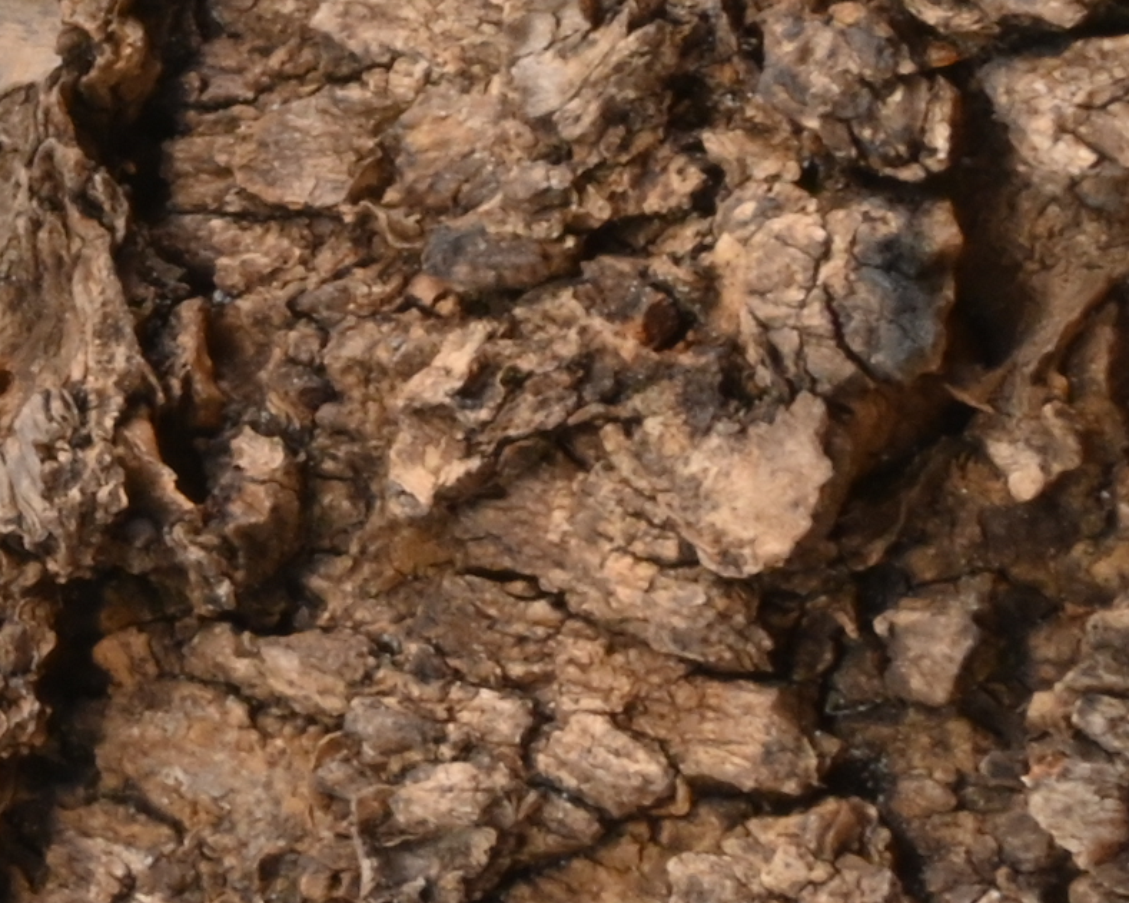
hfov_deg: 11.1
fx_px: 5228
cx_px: -1149
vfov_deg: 9.8
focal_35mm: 156
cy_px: -76
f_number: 22
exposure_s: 1/15
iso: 640
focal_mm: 21
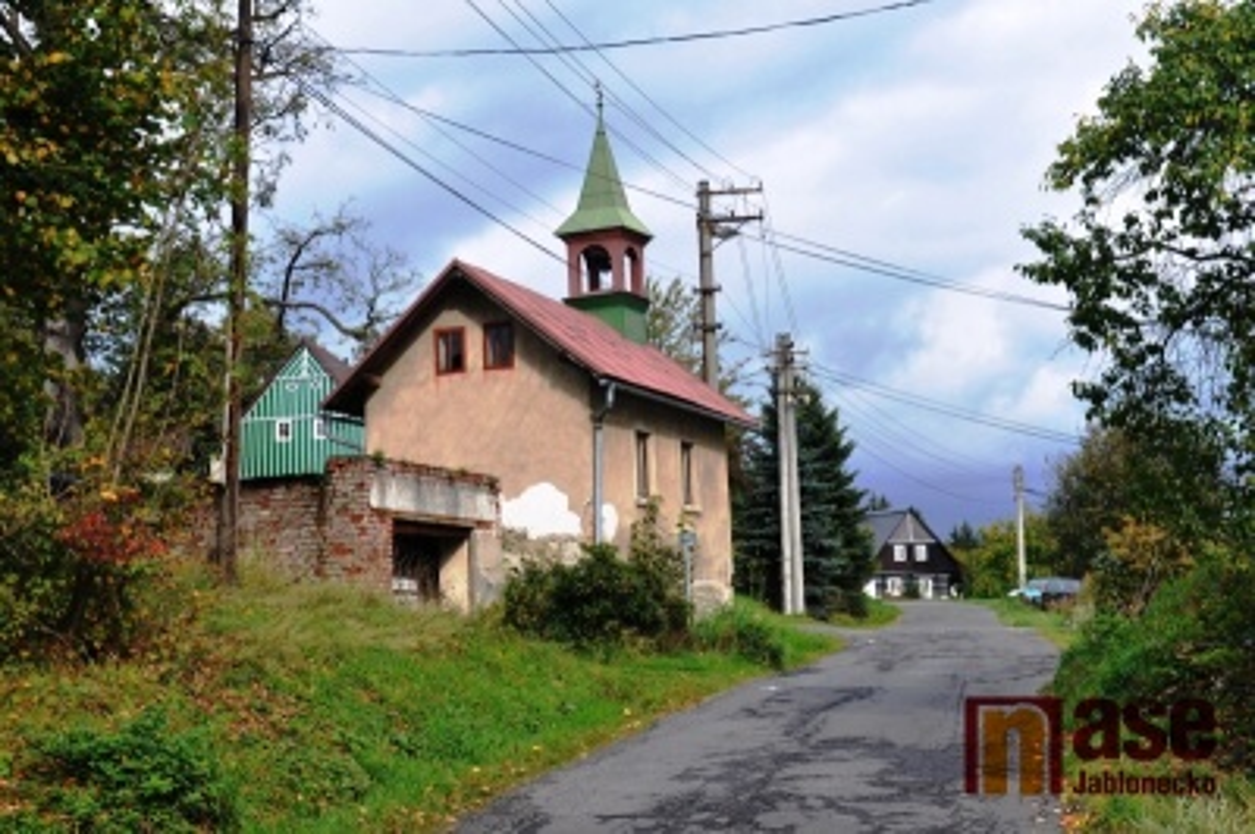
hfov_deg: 33.4
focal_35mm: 60
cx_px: 628
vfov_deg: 22.6
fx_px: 2090
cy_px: 417
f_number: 10
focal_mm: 40
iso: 400
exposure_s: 1/400
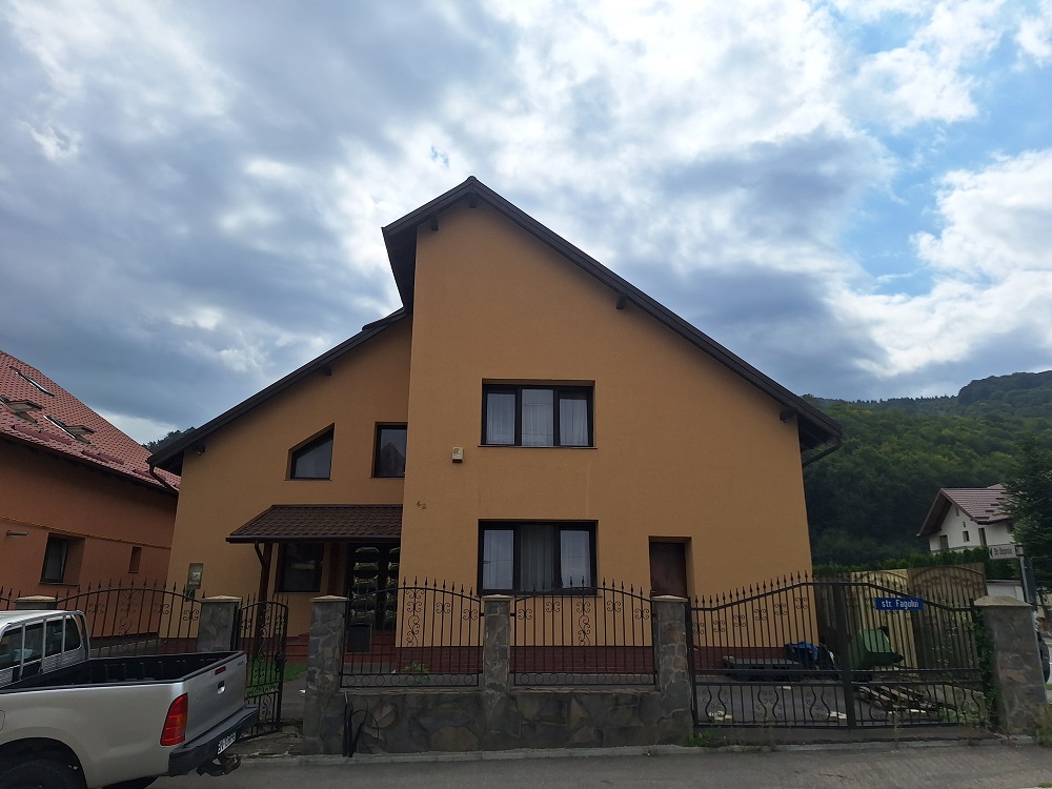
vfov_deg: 58.9
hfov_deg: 73.9
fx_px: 699
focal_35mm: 23
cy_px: 394
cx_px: 526
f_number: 1.8
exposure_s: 1/7813
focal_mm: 5.54
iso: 40
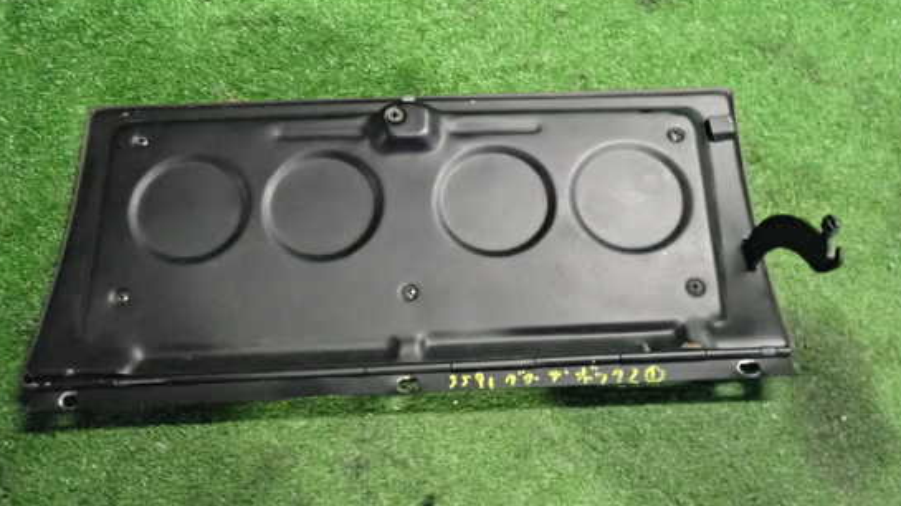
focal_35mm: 36
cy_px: 230
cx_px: 417
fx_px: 860
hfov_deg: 55.3
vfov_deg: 32.8
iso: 3200
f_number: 2.3
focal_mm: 5.4
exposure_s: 1/160
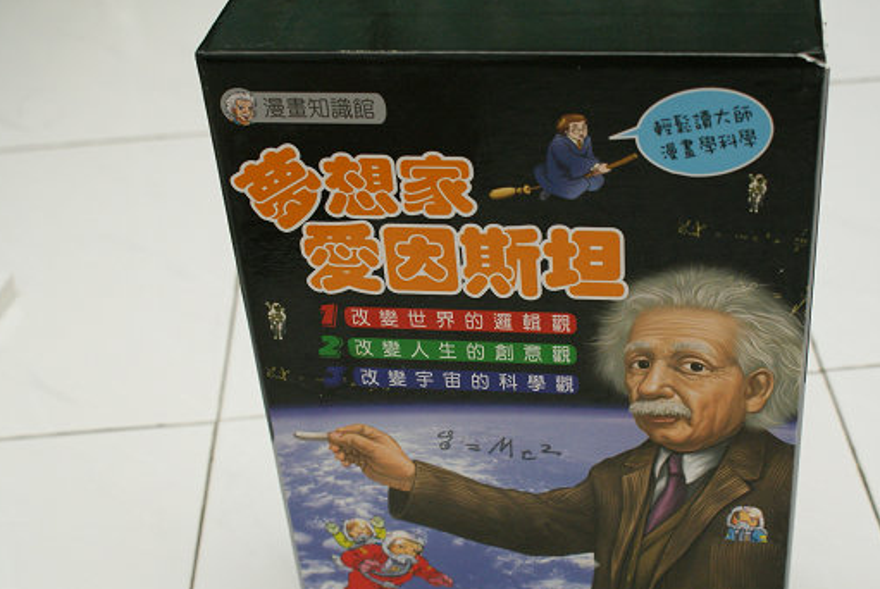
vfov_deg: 22.1
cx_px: 505
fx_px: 1507
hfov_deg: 32.5
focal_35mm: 62
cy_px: 313
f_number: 5.6
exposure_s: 1/100
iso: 800
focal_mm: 35
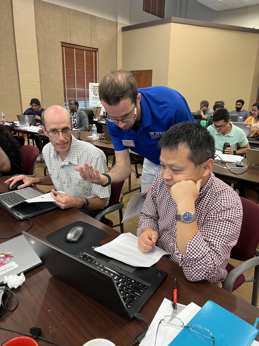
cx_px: 130
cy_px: 173
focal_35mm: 26
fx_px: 259
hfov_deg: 53.1
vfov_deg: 67.3
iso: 125
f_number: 1.5
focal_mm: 5.7
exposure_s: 1/60
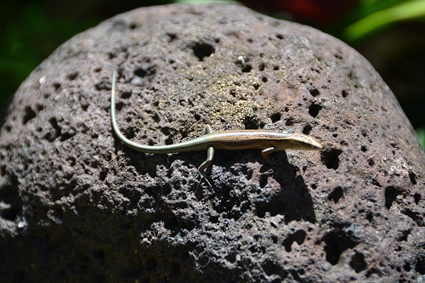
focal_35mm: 300
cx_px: 212
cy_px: 142
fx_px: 3540
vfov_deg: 4.6
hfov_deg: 6.9
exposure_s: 1/1000
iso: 800
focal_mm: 200
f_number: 5.6
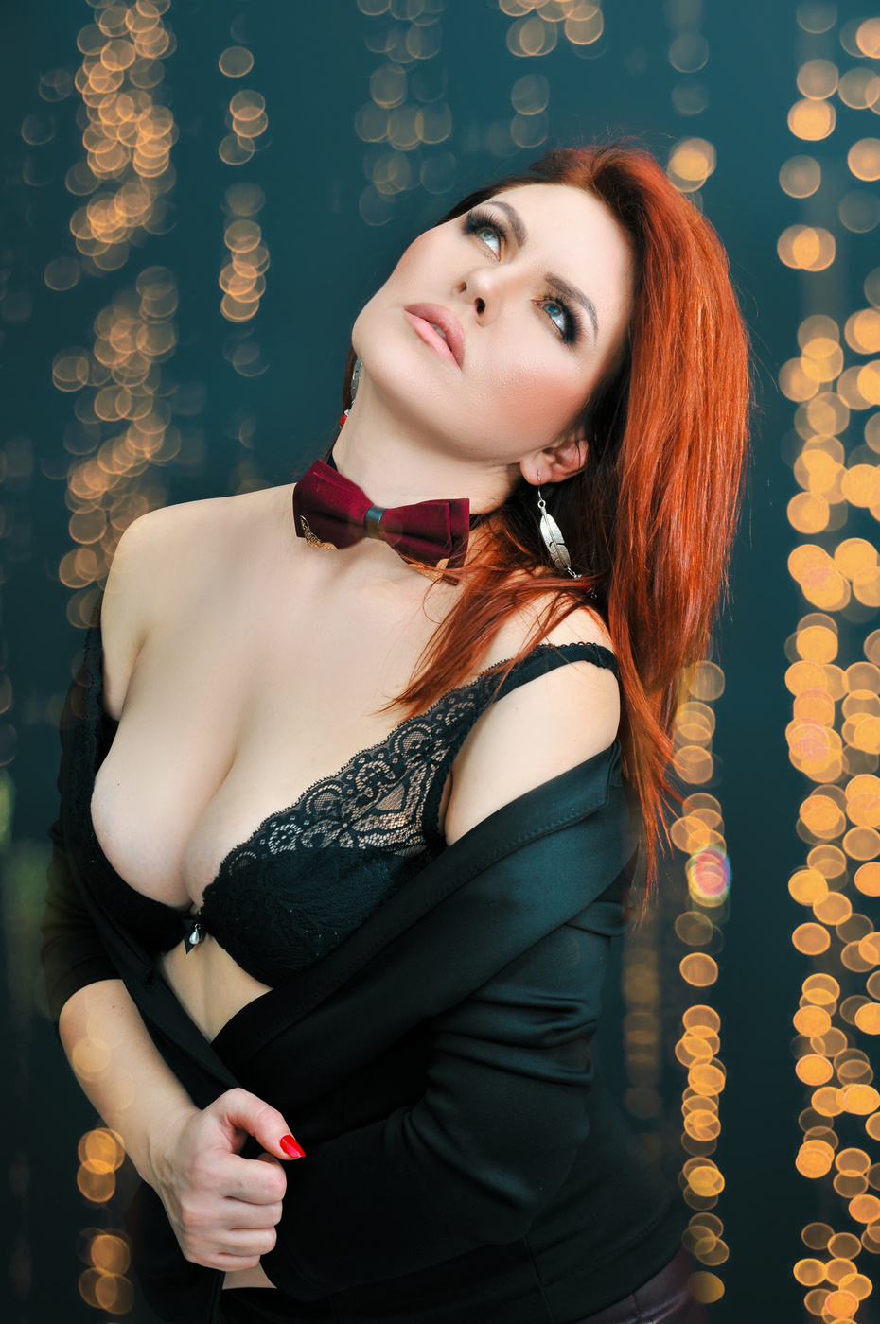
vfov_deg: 31.9
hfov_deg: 21.5
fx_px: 2316
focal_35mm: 63
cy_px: 662
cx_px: 440
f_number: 6.3
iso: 200
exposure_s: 1/125
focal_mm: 42
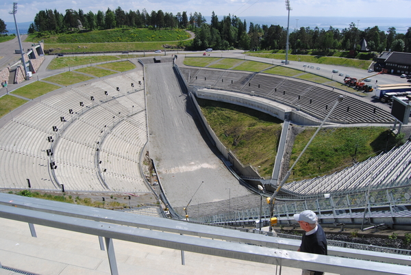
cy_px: 138
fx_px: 309
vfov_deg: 48.1
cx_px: 206
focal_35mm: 27
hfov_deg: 67.3
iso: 100
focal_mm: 18
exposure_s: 1/250
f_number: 8
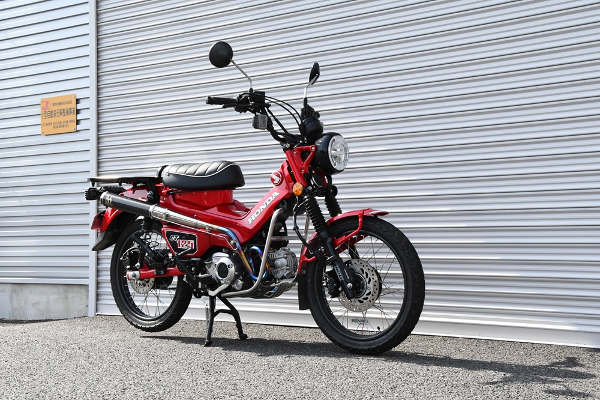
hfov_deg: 35.1
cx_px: 300
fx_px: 950
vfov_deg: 23.8
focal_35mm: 57
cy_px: 200
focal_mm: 38
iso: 2000
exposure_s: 1/500
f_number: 14
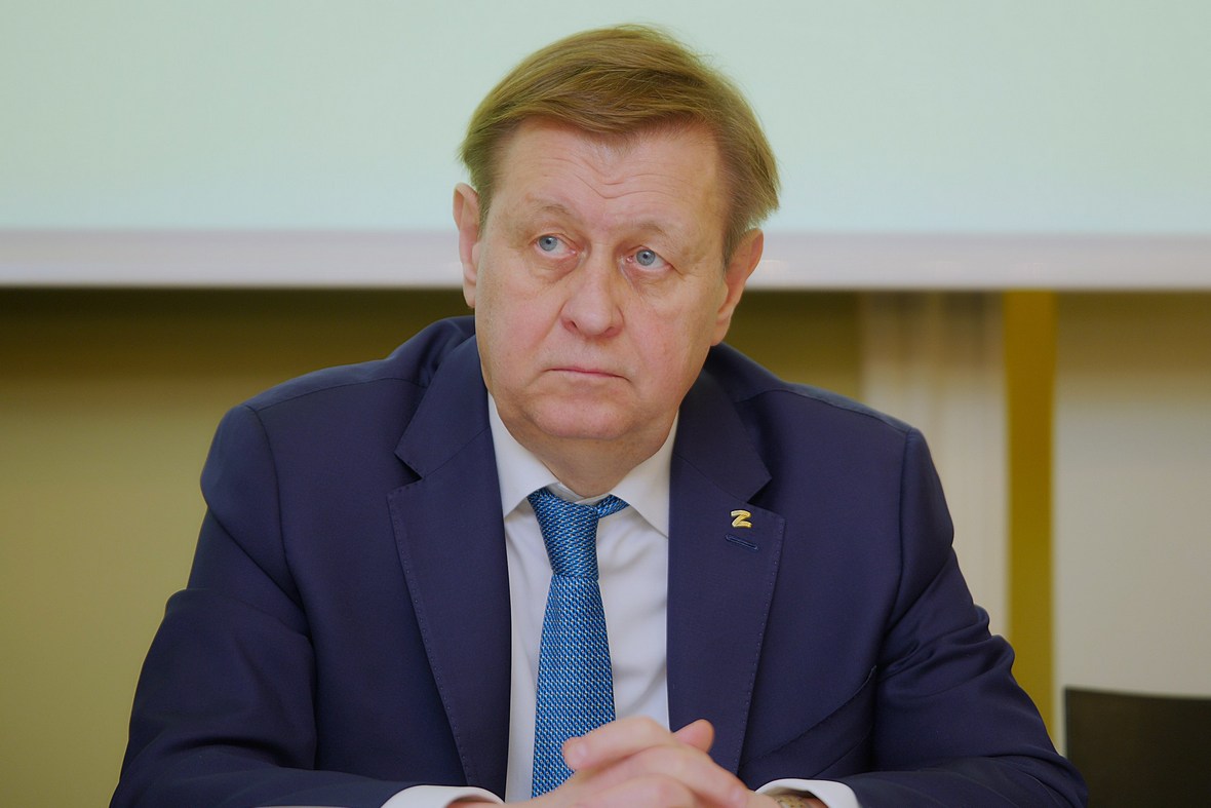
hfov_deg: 13.7
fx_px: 5046
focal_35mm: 150
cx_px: 606
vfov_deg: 9.2
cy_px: 404
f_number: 2.8
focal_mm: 150
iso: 320
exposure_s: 1/125
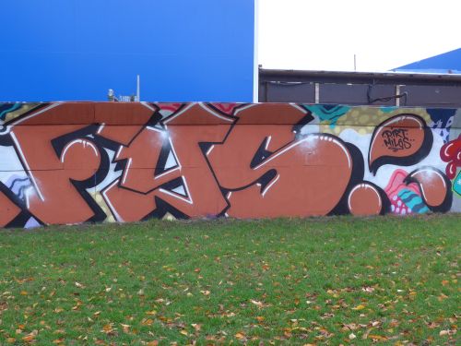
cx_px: 230
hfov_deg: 50.1
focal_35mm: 37
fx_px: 493
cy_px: 173
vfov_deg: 38.7
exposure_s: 1/60
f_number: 4
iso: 160
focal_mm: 8
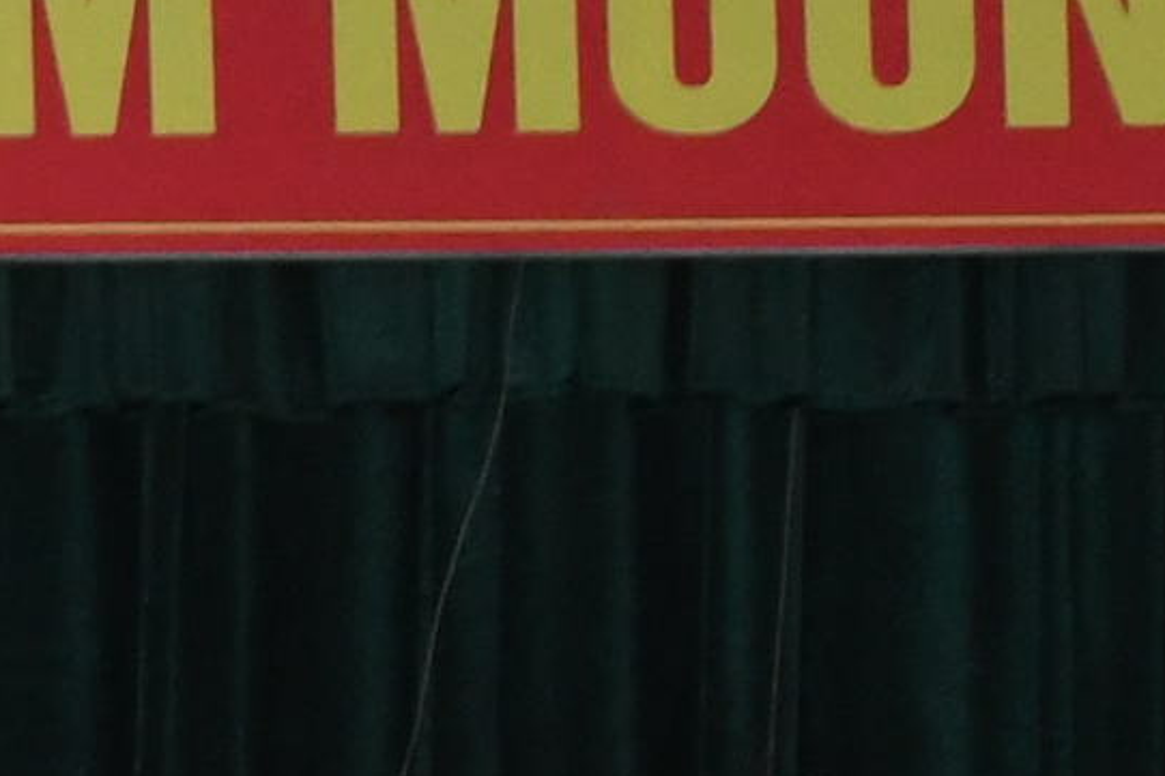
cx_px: -2431
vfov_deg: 3.8
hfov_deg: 5.5
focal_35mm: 347
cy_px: 2575
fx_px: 11225
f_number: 5.6
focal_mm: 30
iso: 1600
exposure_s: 1/200
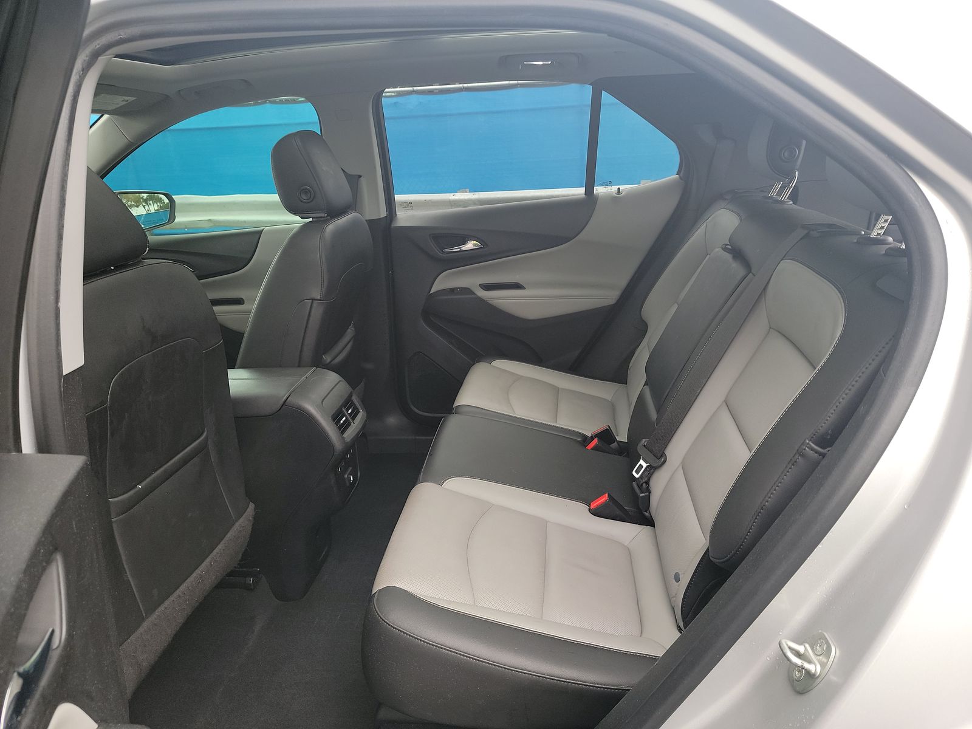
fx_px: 674
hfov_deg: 71.6
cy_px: 364
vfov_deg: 56.8
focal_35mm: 24
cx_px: 486
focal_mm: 6.7
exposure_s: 1/59
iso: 94
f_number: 1.8
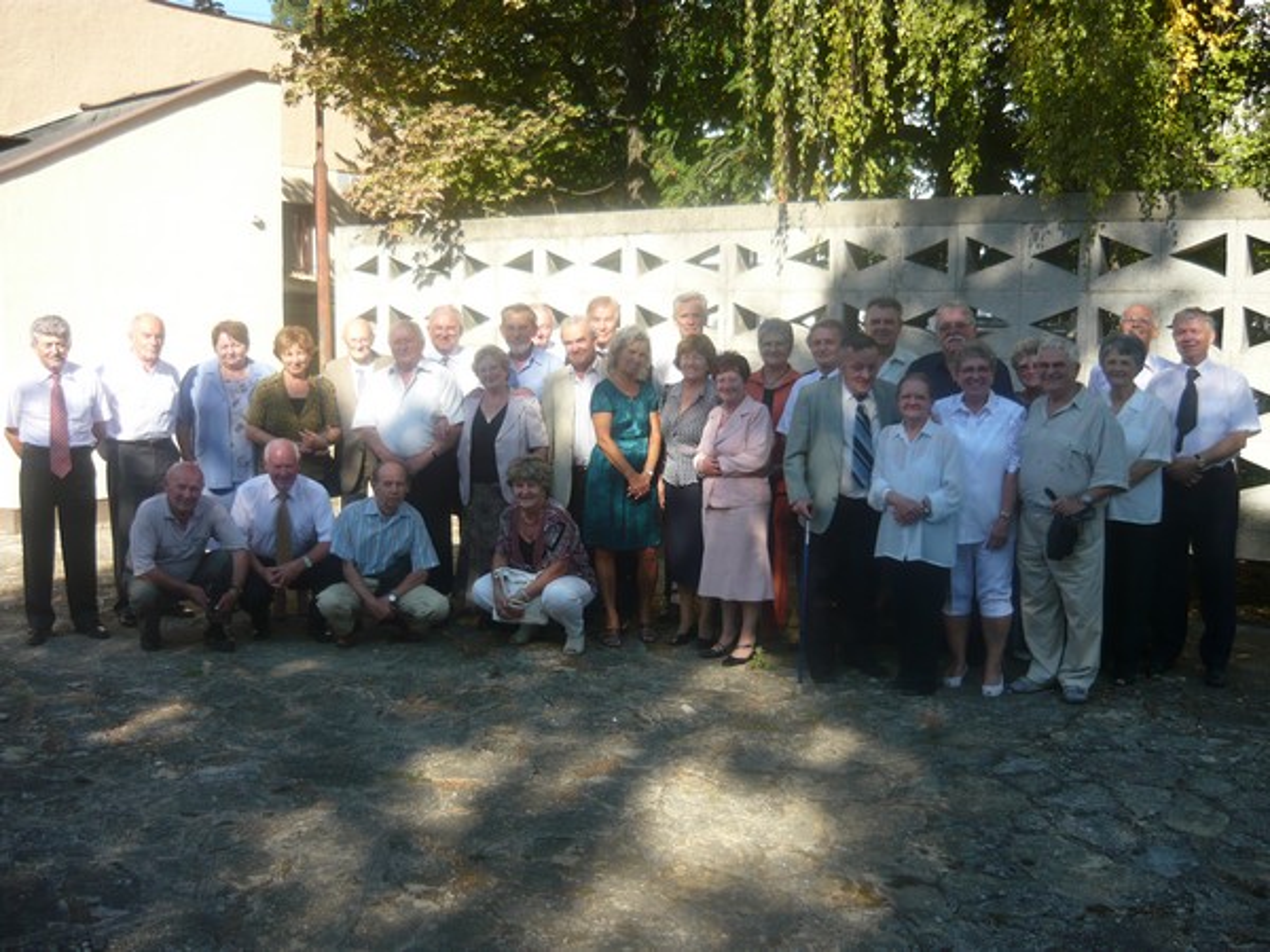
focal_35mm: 33
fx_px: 1211
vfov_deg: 42.9
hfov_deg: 55.4
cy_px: 476
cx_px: 635
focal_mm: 5.5
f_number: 2.8
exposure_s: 1/500
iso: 100
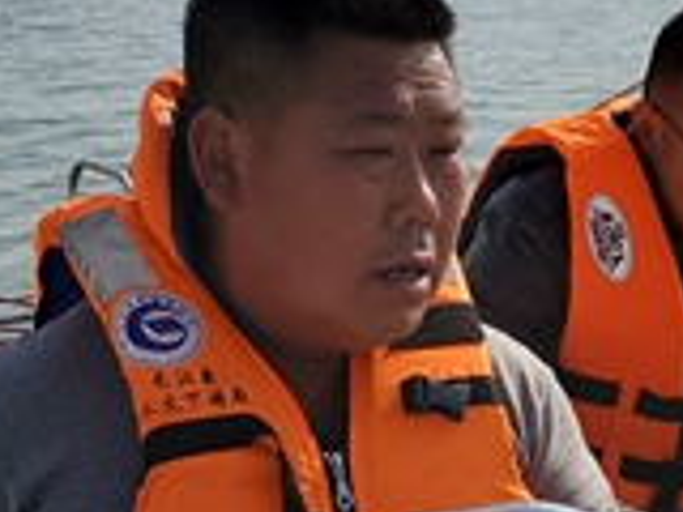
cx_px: 534
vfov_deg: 18.1
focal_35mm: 81
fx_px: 1598
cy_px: 373
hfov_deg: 23.8
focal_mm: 4.3
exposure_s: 1/2458
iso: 50
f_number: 2.4
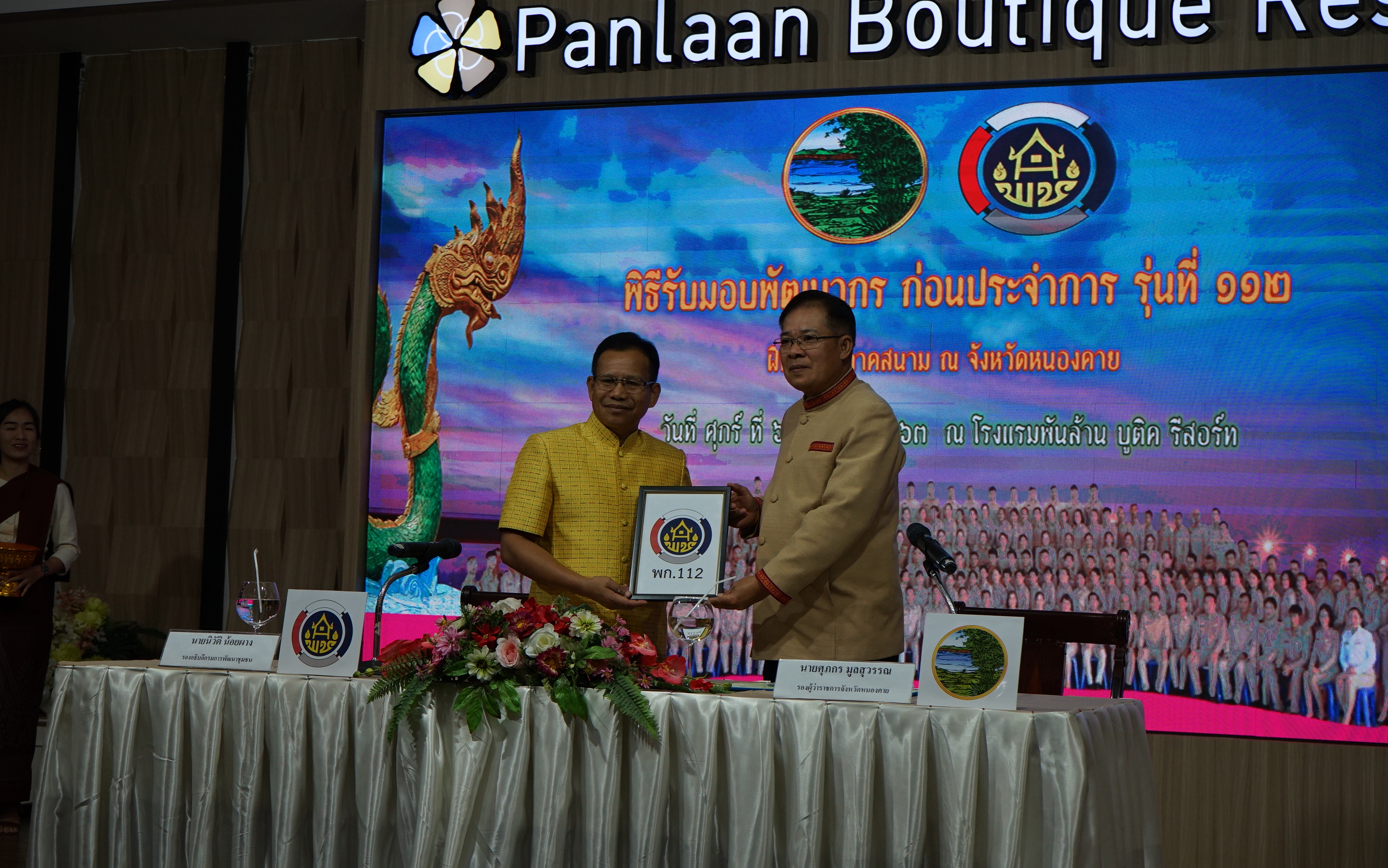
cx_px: 697
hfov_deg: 34.0
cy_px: 455
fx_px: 2270
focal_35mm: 60
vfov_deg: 21.6
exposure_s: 1/125
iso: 800
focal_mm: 58
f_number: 8
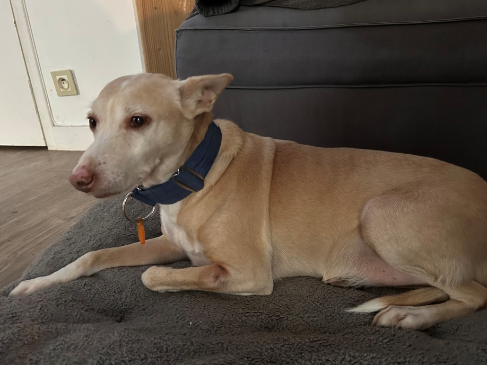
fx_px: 408
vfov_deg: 48.2
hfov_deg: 61.6
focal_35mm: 29
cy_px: 194
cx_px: 258
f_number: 1.5
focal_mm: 5.7
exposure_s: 1/25
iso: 500
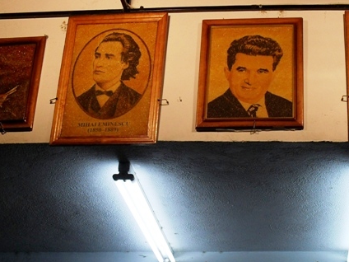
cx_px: 246
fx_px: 665
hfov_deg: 29.1
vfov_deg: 21.9
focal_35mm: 66
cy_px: 216
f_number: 3.2
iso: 100
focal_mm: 6.3
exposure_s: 1/90
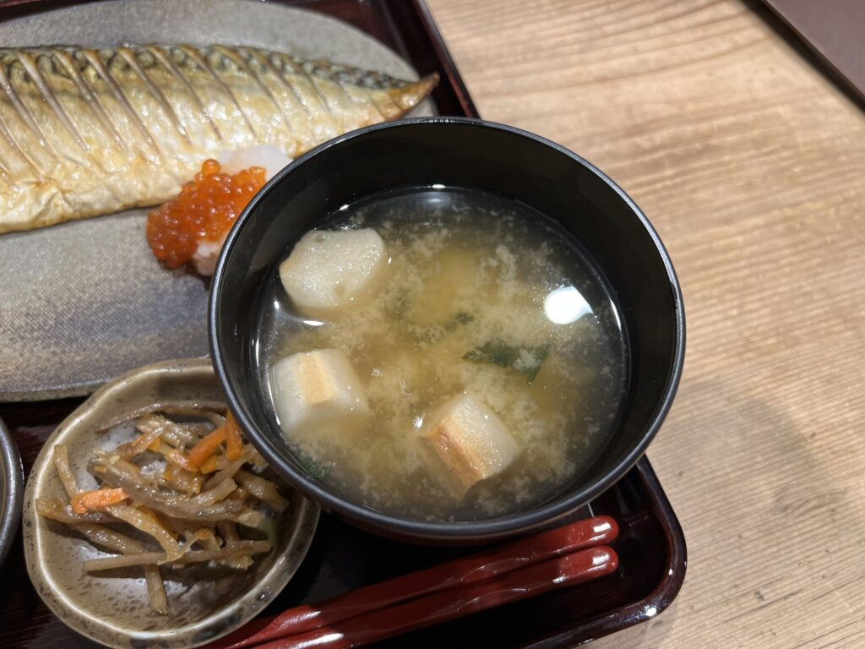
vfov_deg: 53.1
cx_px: 432
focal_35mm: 26
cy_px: 324
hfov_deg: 67.3
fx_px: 650
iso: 125
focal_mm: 5.7
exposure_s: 1/50
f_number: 1.5
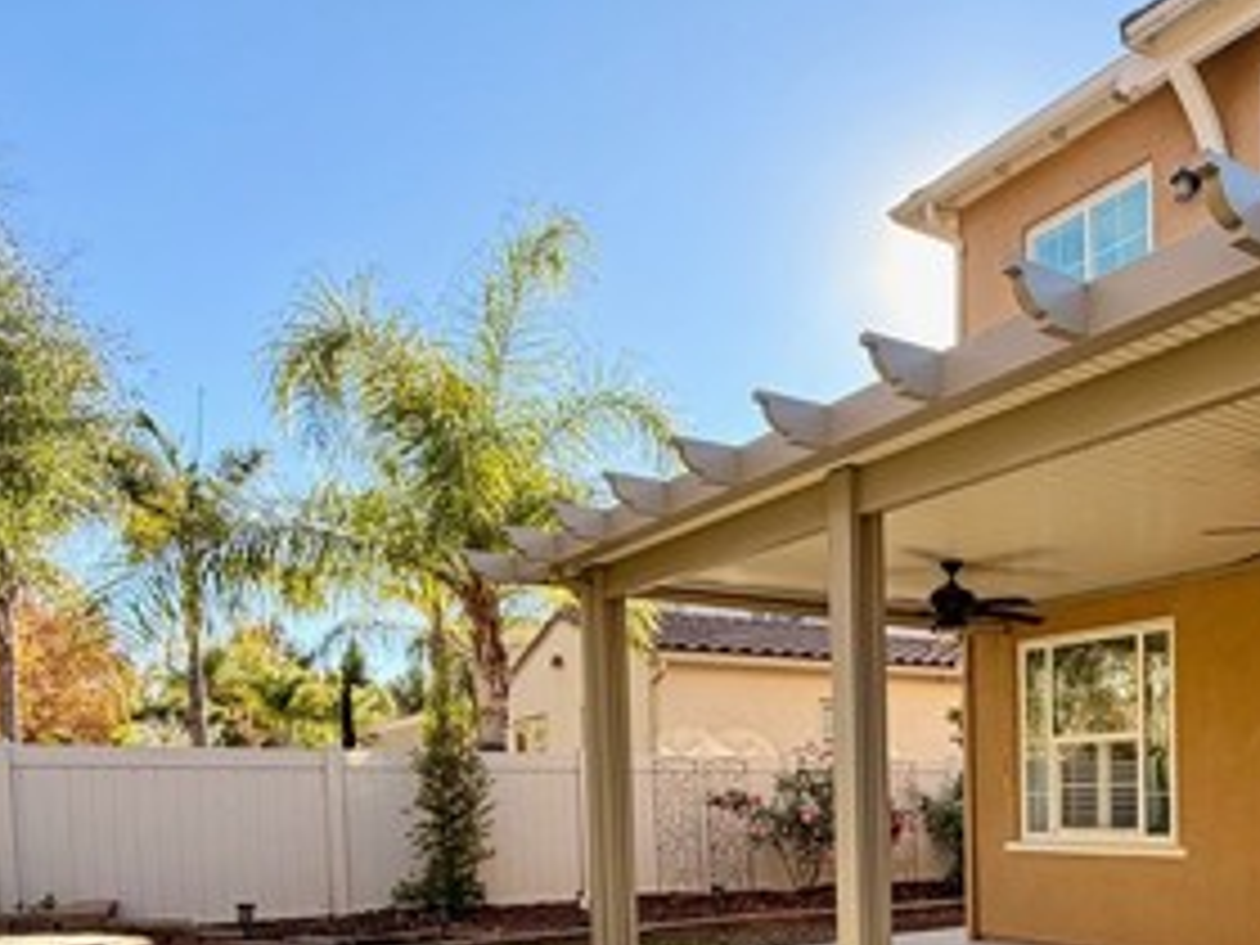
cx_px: 963
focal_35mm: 32
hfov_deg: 53.9
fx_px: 1165
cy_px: 850
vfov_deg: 40.8
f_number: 2.2
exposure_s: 1/502
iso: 50
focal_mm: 2.22
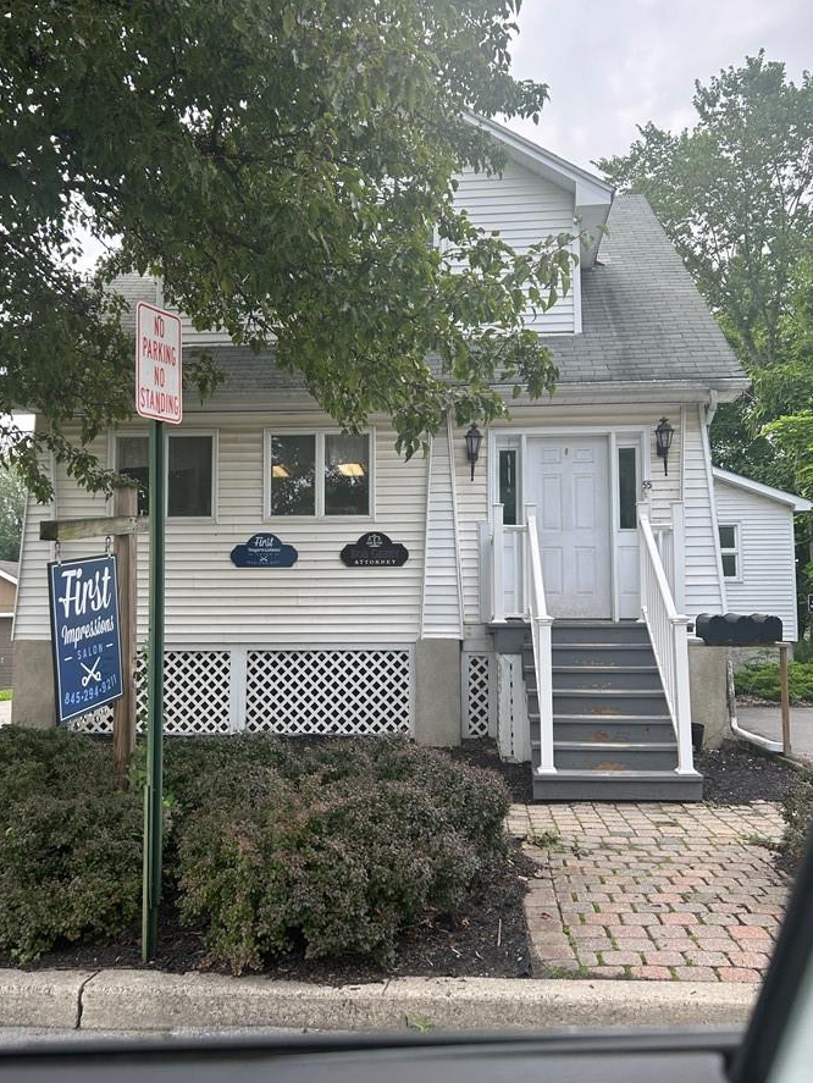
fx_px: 939
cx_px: 397
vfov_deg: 59.9
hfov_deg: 46.8
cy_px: 536
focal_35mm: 30
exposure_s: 1/974
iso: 50
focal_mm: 5.7
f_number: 1.5
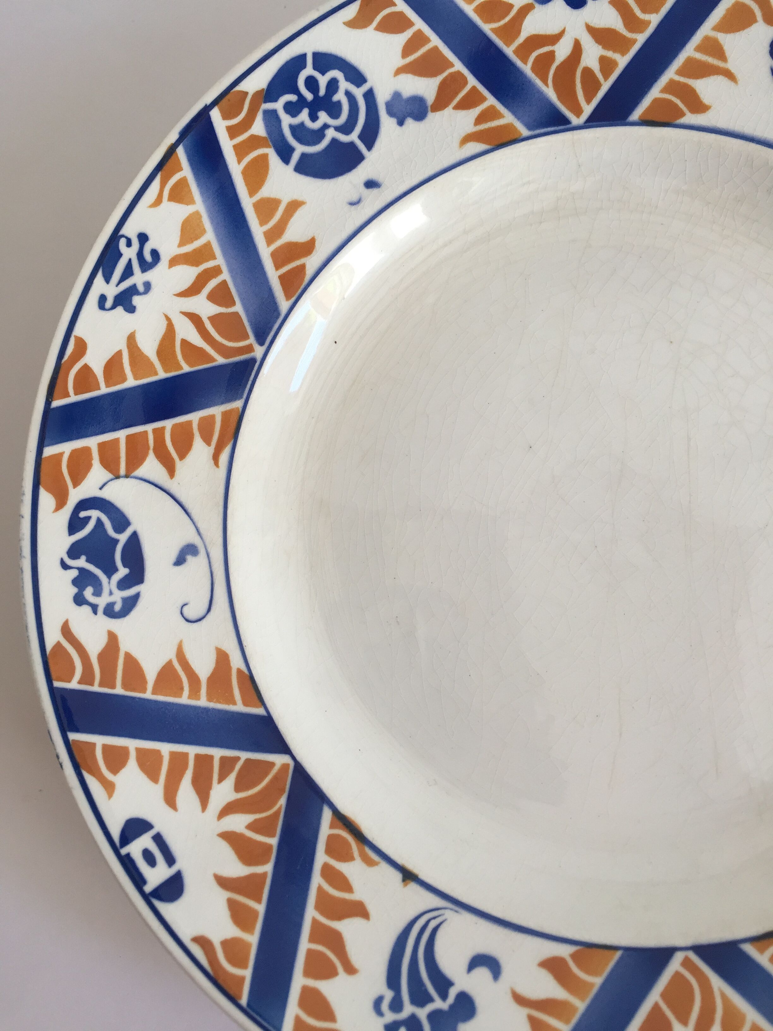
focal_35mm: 29
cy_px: 516
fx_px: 863
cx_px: 386
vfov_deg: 61.7
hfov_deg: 48.2
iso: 50
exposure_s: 1/100
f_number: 2.2
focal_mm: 4.15
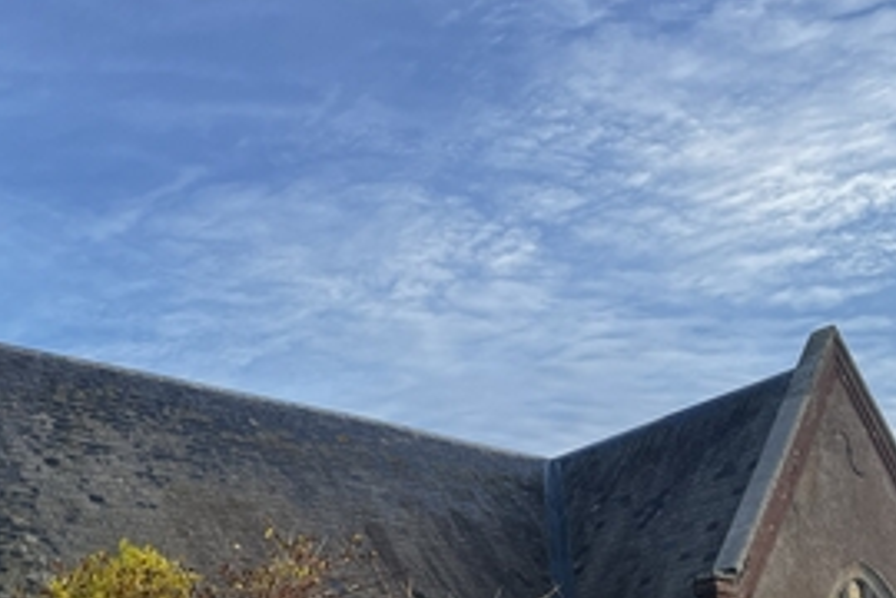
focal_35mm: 60
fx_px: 1493
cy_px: 485
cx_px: 279
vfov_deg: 22.3
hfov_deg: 33.0
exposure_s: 1/1096
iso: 50
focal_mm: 5.1
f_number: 1.6
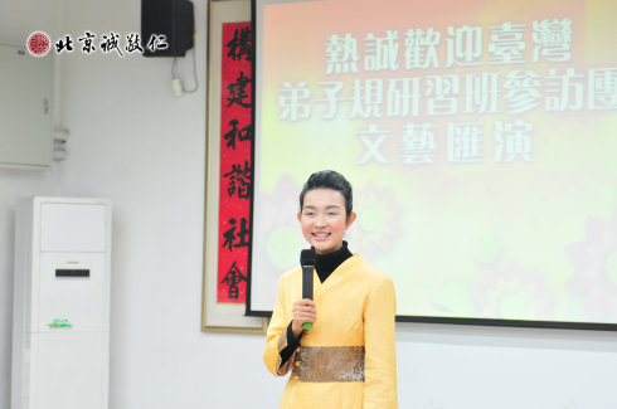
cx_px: 308
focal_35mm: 93
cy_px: 204
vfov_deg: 14.7
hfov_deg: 21.9
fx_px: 1591
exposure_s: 1/50
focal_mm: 62
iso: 800
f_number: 3.5
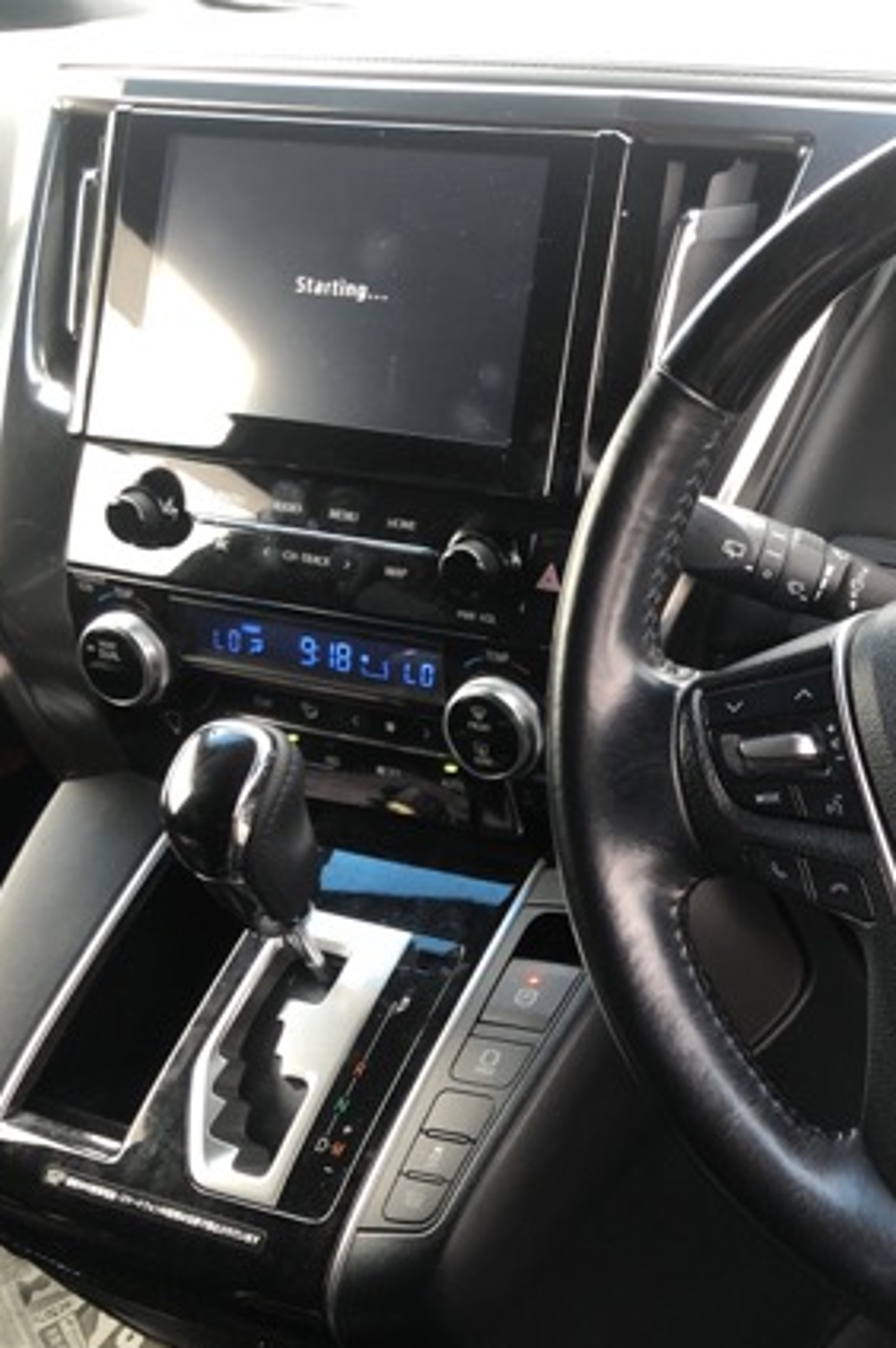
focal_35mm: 44
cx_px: 994
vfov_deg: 44.5
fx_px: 1645
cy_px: 684
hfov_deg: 27.7
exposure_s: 1/15
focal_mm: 3.99
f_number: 1.8
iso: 40
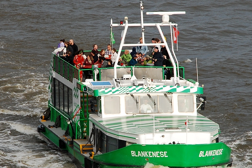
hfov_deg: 7.2
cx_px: 140
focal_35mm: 288
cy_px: 102
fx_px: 2016
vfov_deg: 4.8
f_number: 10
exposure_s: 1/160
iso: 200
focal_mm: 135
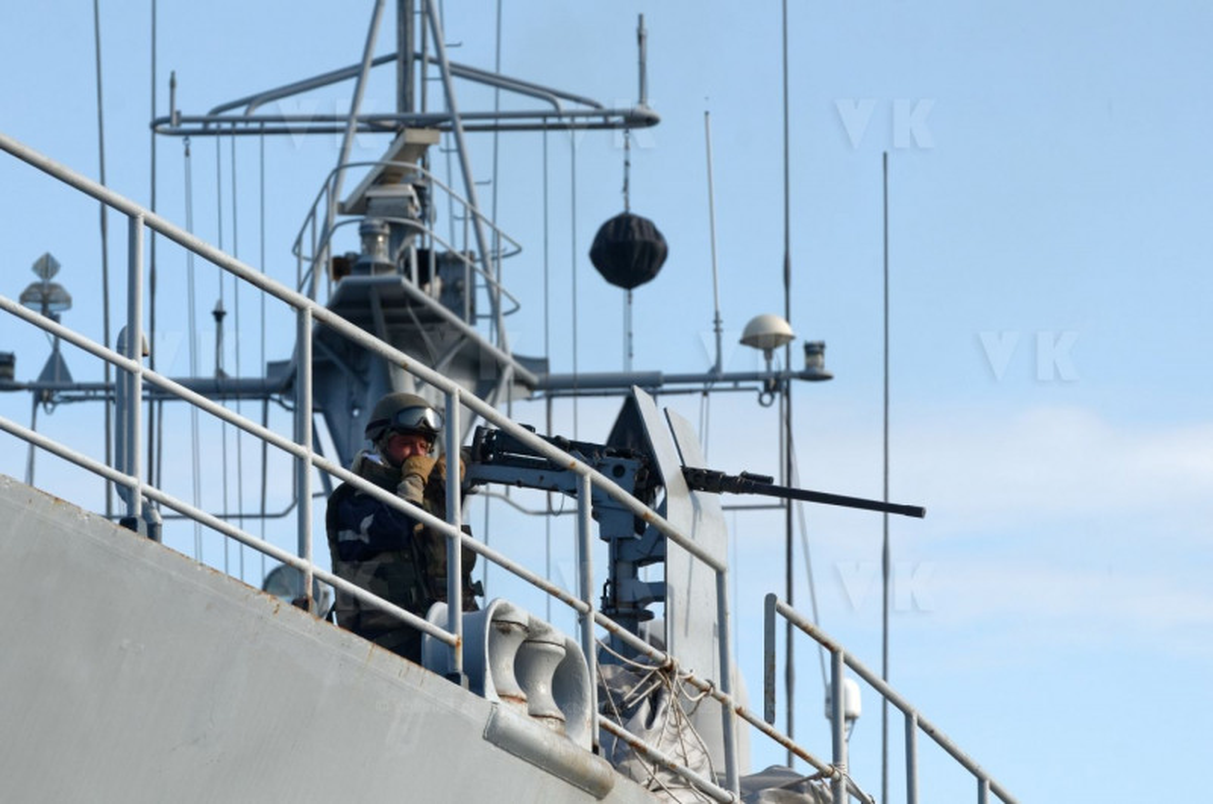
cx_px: 606
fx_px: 10088
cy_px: 402
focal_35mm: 300
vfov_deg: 4.6
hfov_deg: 6.9
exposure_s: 1/500
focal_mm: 200
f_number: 8
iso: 100
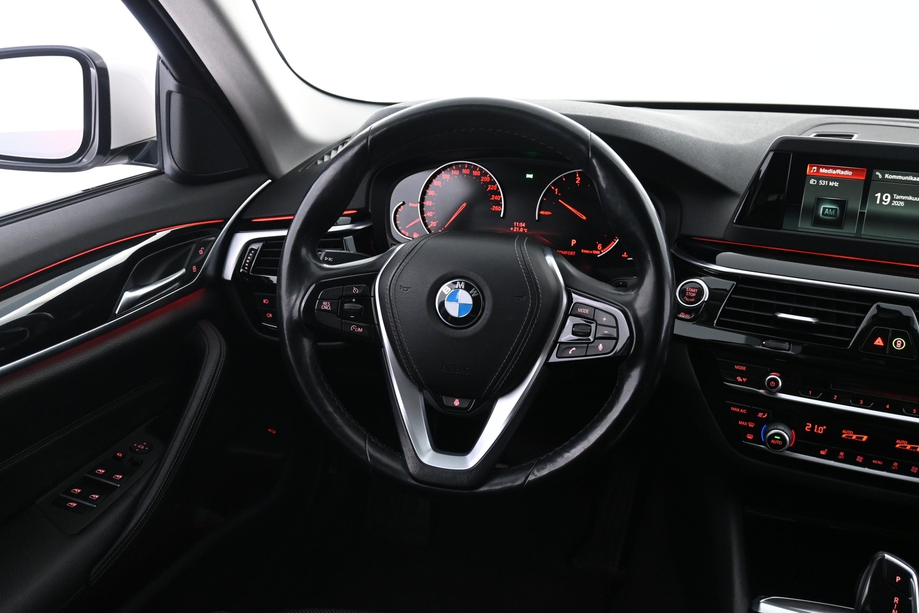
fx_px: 842
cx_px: 460
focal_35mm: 33
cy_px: 306
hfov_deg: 57.2
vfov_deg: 40.0
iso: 2500
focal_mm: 22
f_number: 4
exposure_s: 1/40
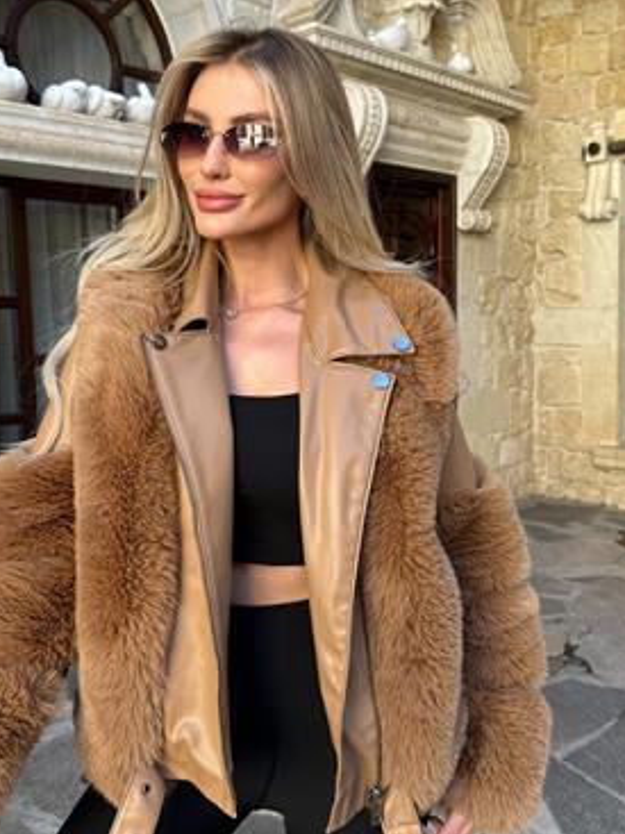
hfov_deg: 41.6
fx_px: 819
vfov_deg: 53.9
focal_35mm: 34
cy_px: 389
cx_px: 261
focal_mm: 6.86
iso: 80
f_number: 1.78
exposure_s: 1/387
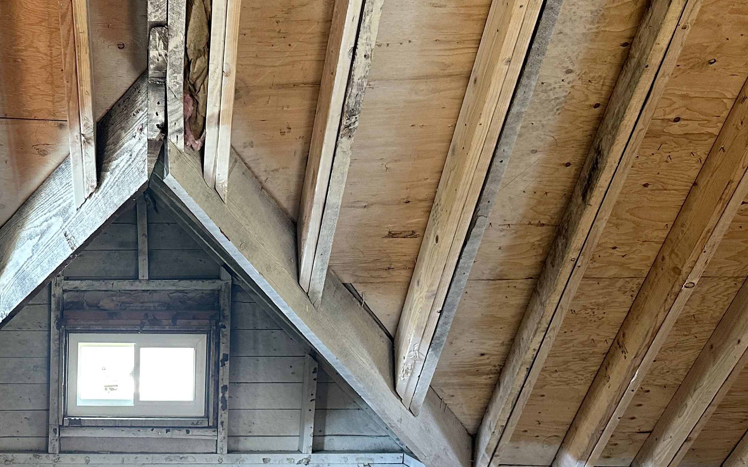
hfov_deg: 40.8
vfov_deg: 27.4
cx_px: 147
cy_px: 285
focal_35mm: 47
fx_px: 958
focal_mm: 6.86
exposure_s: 1/60
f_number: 1.78
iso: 320
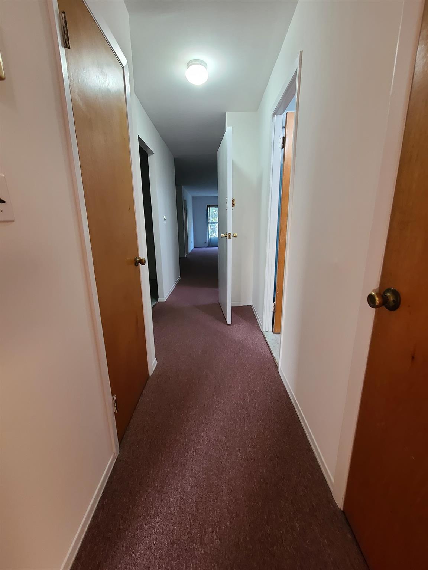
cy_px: 285
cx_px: 214
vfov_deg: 106.2
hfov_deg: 89.9
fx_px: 214
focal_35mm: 13
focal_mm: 2.2
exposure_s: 1/29
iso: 400
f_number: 2.2
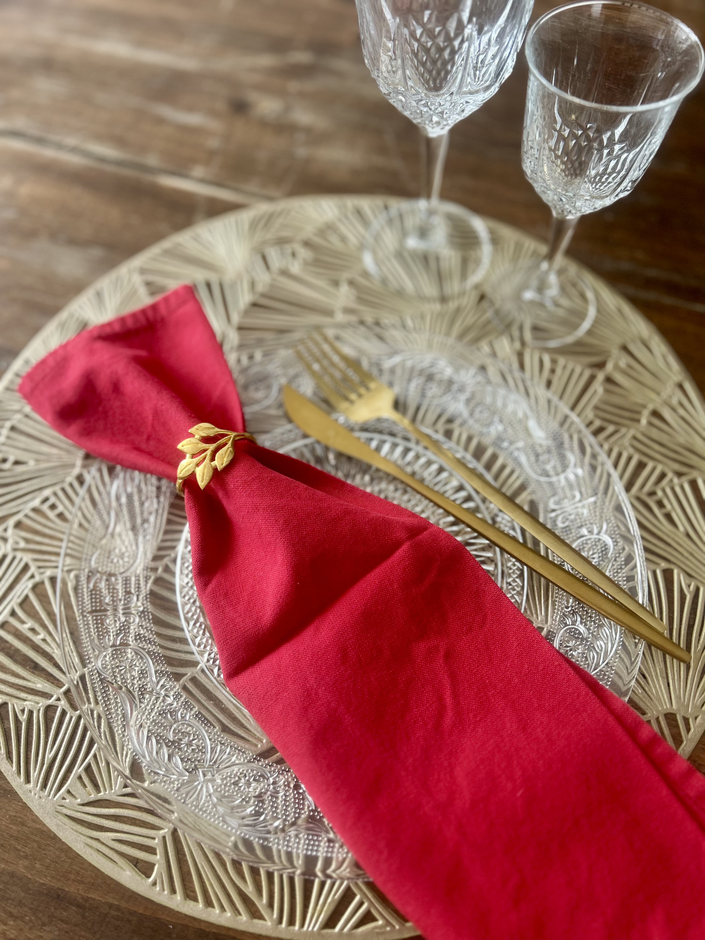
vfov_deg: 67.3
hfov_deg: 53.1
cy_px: 470
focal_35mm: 26
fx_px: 706
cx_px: 352
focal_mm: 5.7
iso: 64
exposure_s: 1/121
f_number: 1.5
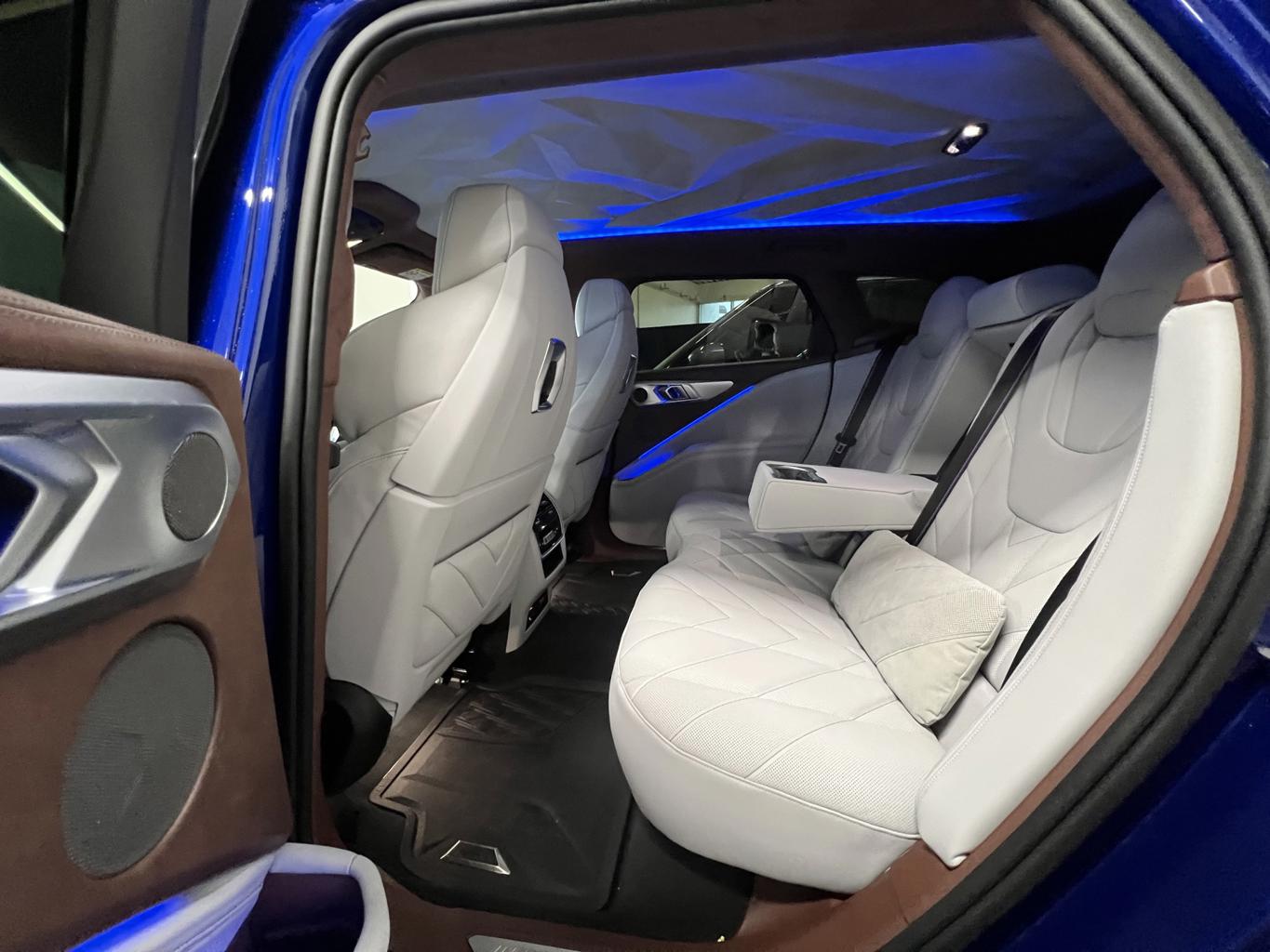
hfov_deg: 106.2
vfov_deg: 89.9
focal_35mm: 13
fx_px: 477
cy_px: 476
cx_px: 635
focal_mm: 1.57
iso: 640
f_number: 1.8
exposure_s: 1/50
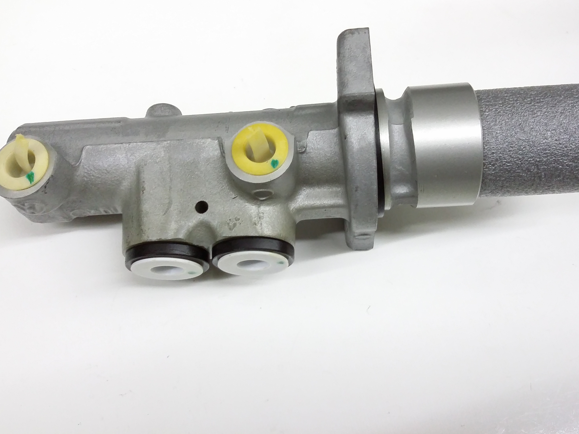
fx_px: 602
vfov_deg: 39.6
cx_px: 300
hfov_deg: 51.3
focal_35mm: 36
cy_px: 198
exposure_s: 1/15
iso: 160
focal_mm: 3.4
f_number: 2.4
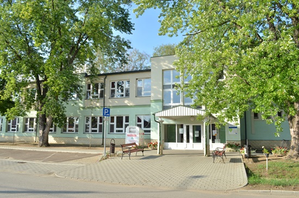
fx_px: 224
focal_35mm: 27
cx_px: 150
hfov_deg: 67.5
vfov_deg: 47.7
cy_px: 99
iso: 100
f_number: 7.1
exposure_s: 1/160
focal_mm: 18
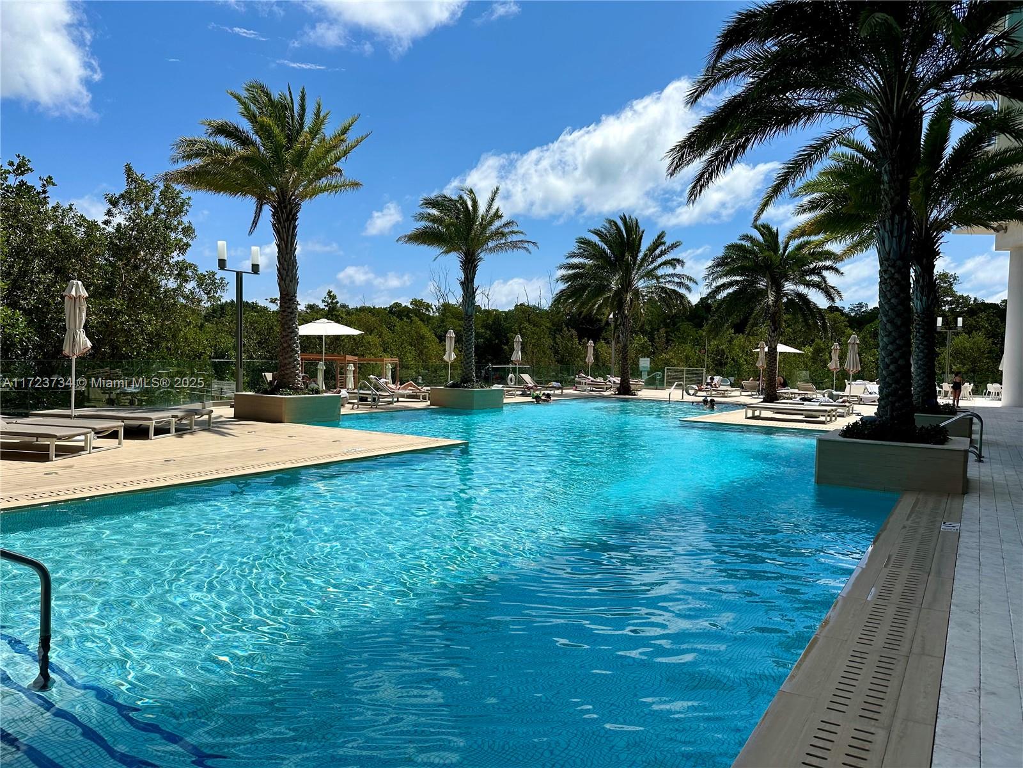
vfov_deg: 56.8
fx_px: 709
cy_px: 384
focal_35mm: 24
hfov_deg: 71.6
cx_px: 512
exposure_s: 1/8197
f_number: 1.78
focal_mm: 6.86
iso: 80
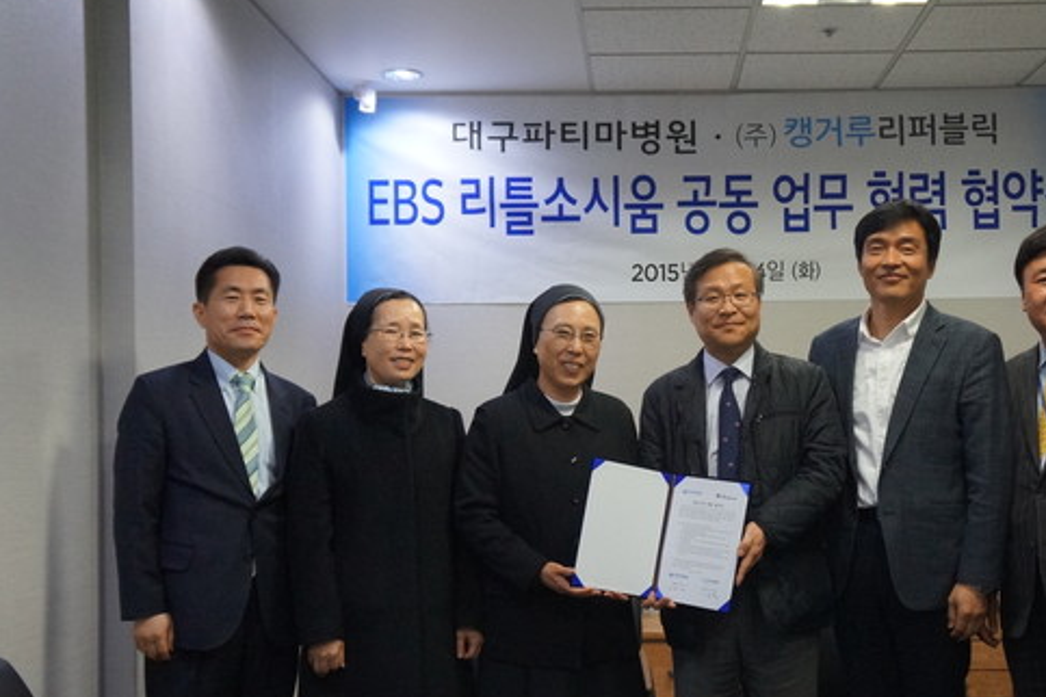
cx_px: 630
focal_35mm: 47
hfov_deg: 42.0
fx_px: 1355
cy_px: 418
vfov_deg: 28.8
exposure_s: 1/160
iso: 2500
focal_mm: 25
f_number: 4
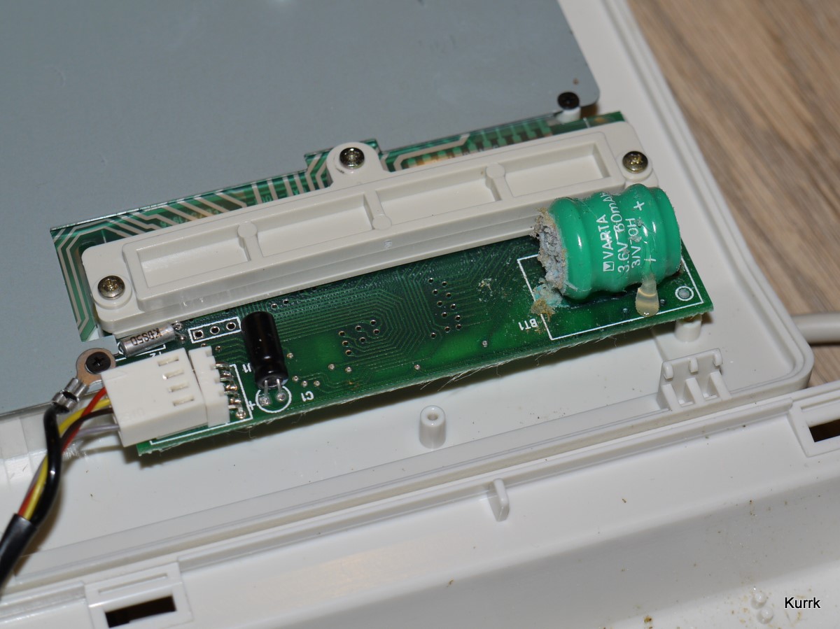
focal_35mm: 84
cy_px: 314
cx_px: 420
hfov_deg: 23.3
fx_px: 2038
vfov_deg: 17.6
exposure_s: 1/30
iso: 160
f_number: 5.6
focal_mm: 42
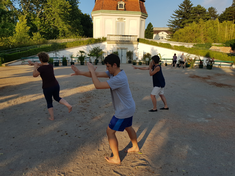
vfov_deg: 53.1
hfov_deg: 67.3
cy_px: 88
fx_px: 177
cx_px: 118
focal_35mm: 26
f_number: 1.7
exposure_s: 1/1528
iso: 40
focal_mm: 4.2
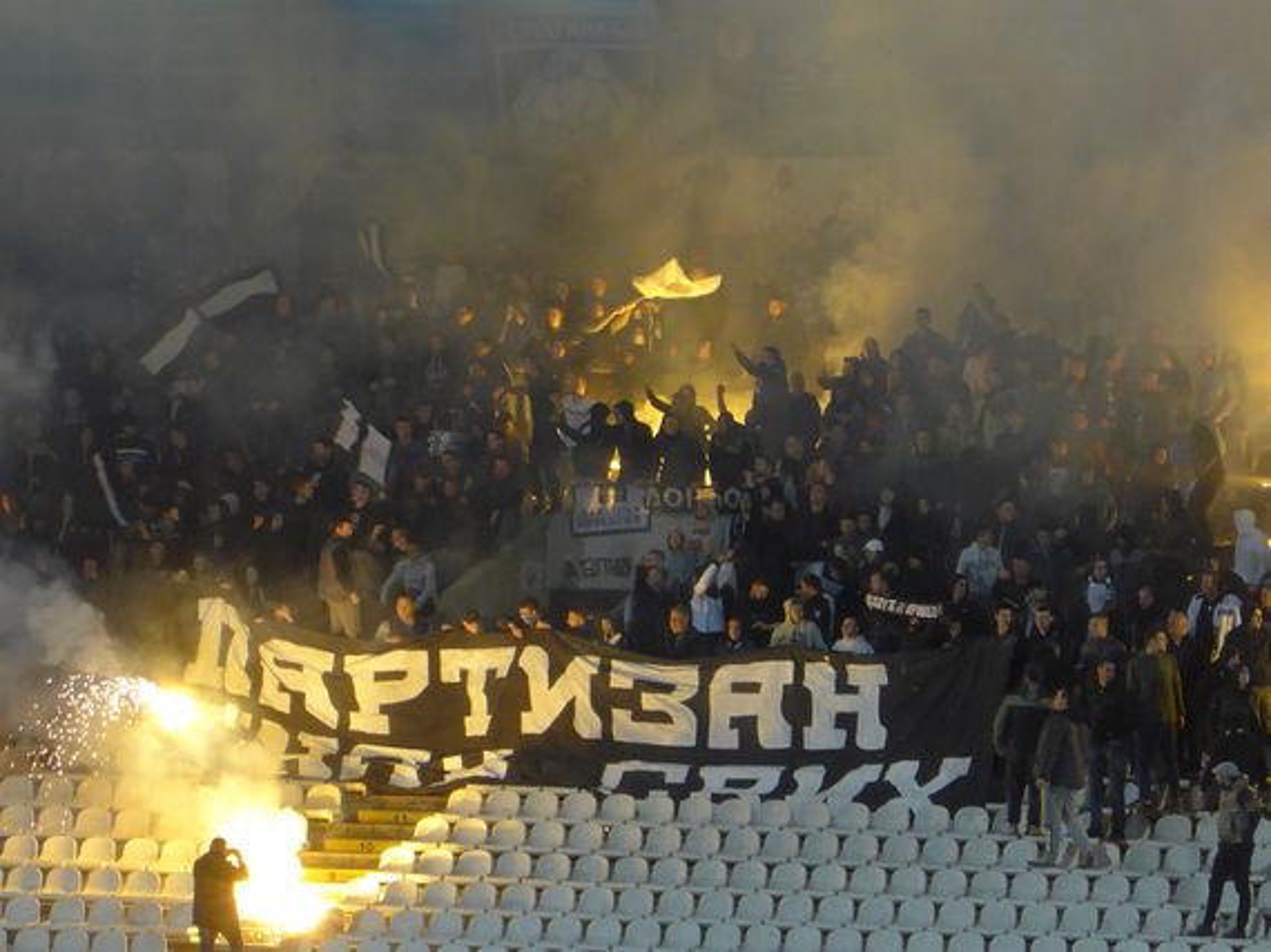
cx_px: 636
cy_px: 476
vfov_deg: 4.1
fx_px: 13433
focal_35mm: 366
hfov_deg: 5.4
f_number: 5.9
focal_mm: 42.8
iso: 400
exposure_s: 1/80
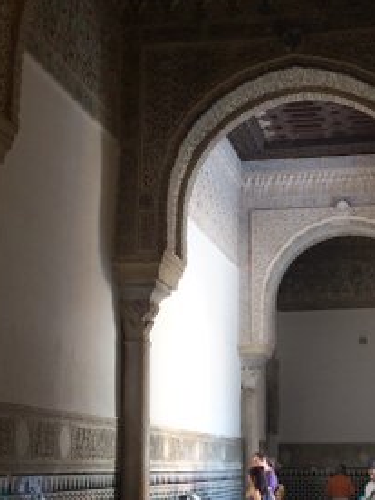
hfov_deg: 22.2
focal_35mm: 66
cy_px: 272
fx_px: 953
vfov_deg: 29.4
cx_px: 248
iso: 250
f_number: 2.8
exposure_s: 1/40
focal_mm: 8.1
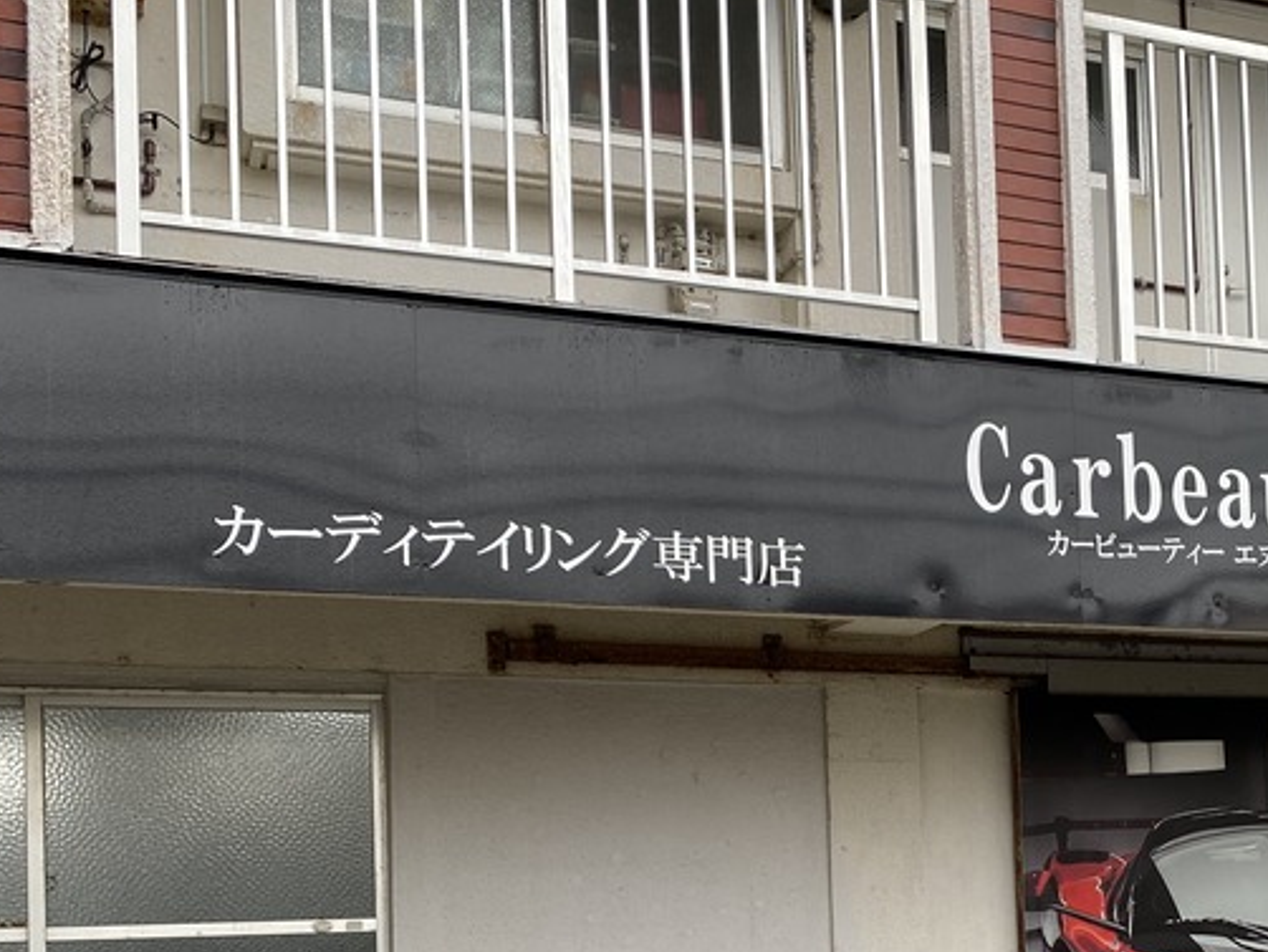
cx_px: 1053
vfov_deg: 26.4
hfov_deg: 34.8
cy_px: 899
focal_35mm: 53
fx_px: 1942
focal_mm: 4.25
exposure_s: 1/121
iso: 64
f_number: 1.8
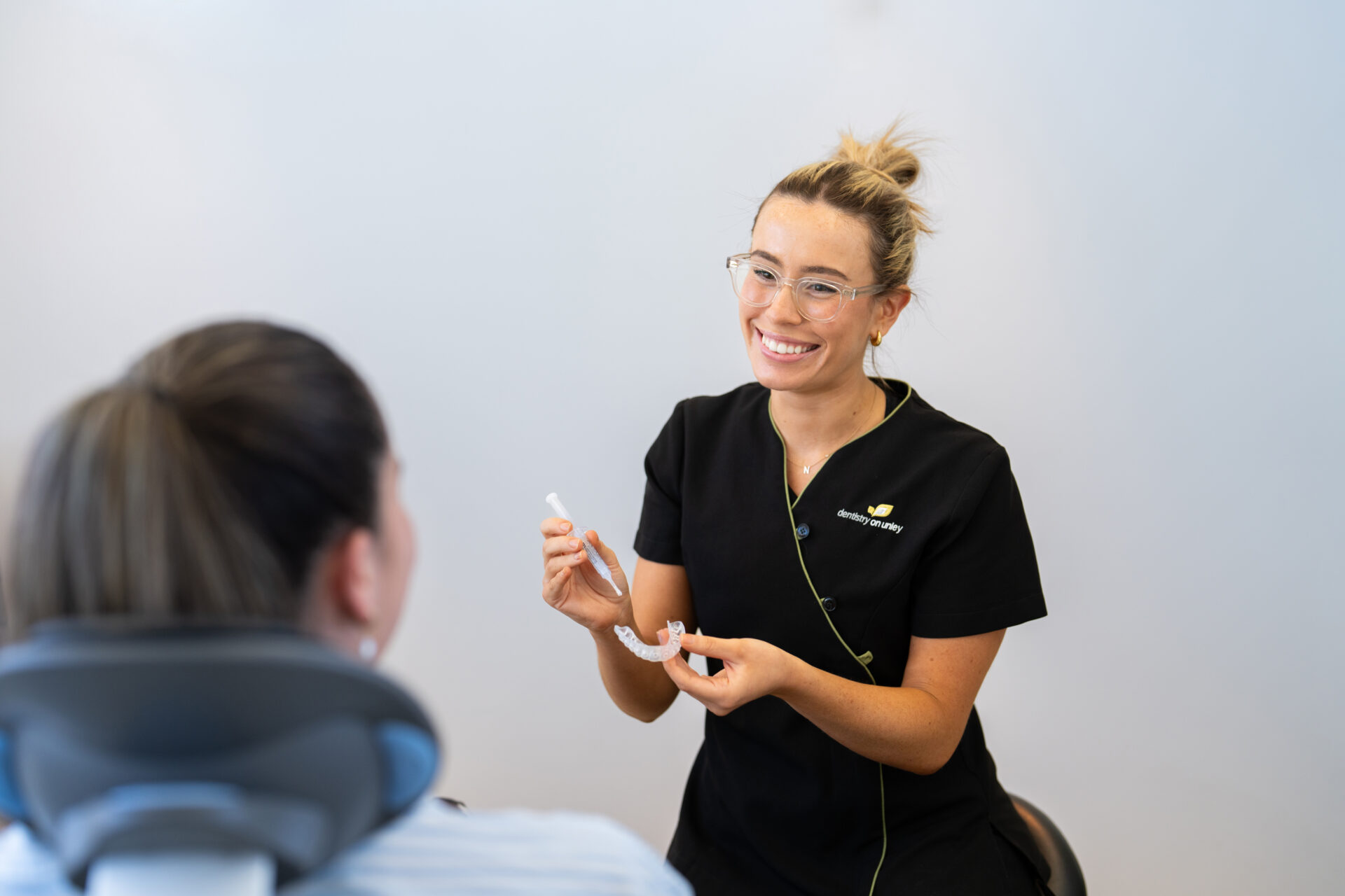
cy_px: 448
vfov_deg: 27.0
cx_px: 672
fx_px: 1868
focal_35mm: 50
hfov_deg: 39.6
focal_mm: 50
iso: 400
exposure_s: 1/250
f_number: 2
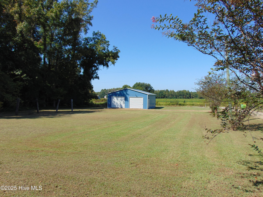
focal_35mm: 25
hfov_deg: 69.4
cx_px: 132
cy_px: 98
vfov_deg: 54.9
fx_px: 190
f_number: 7.7
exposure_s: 1/200
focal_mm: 4.5
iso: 80
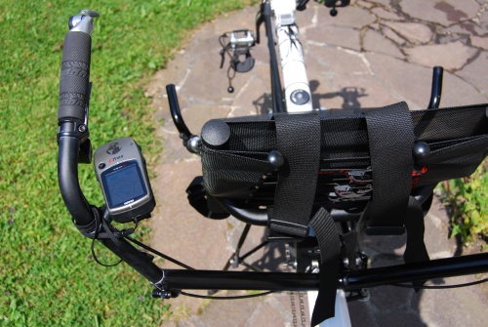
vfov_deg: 34.3
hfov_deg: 49.5
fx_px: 529
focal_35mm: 39
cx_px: 244
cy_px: 164
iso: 400
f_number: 6.3
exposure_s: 1/1000
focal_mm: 26
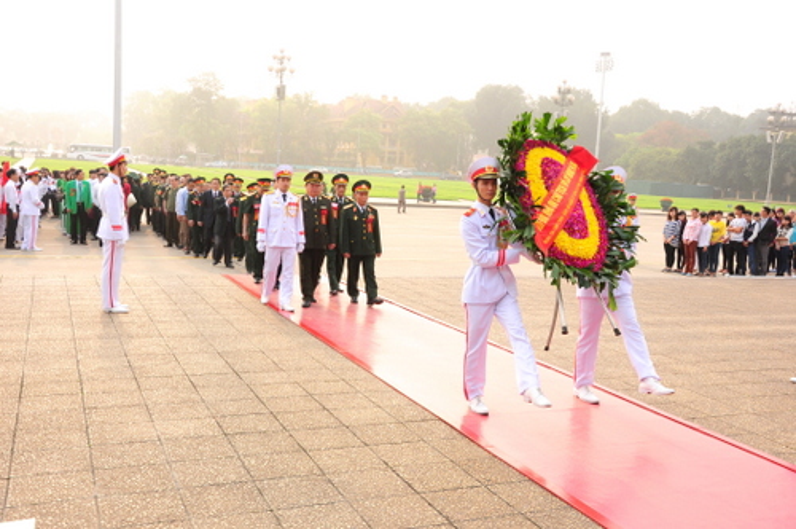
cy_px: 264
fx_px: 828
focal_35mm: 38
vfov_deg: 35.4
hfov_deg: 51.3
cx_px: 398
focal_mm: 25
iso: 320
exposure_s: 1/160
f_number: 9
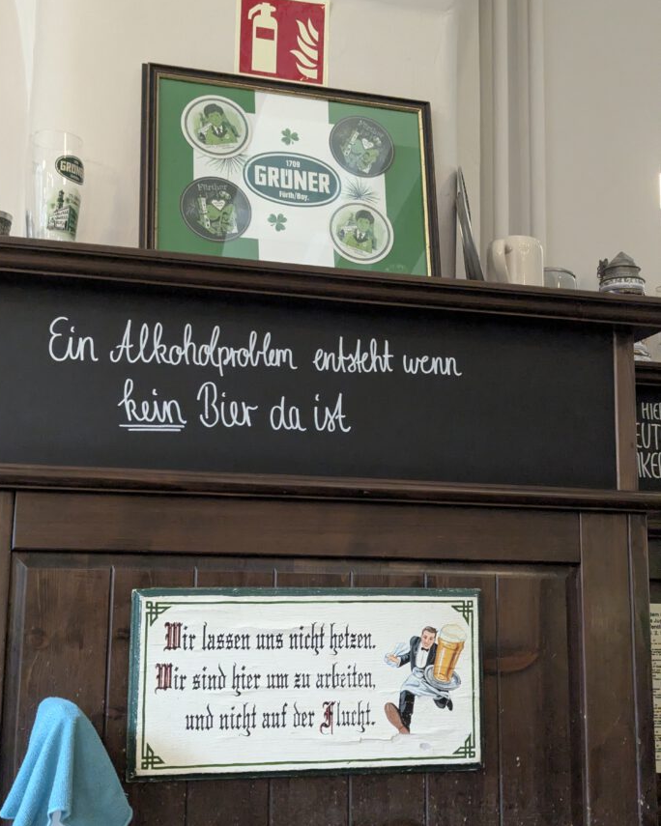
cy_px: 397
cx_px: 324
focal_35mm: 51
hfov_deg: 29.7
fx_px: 1247
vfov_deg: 36.7
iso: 1976
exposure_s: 1/99.9
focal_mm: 6.81
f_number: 1.85
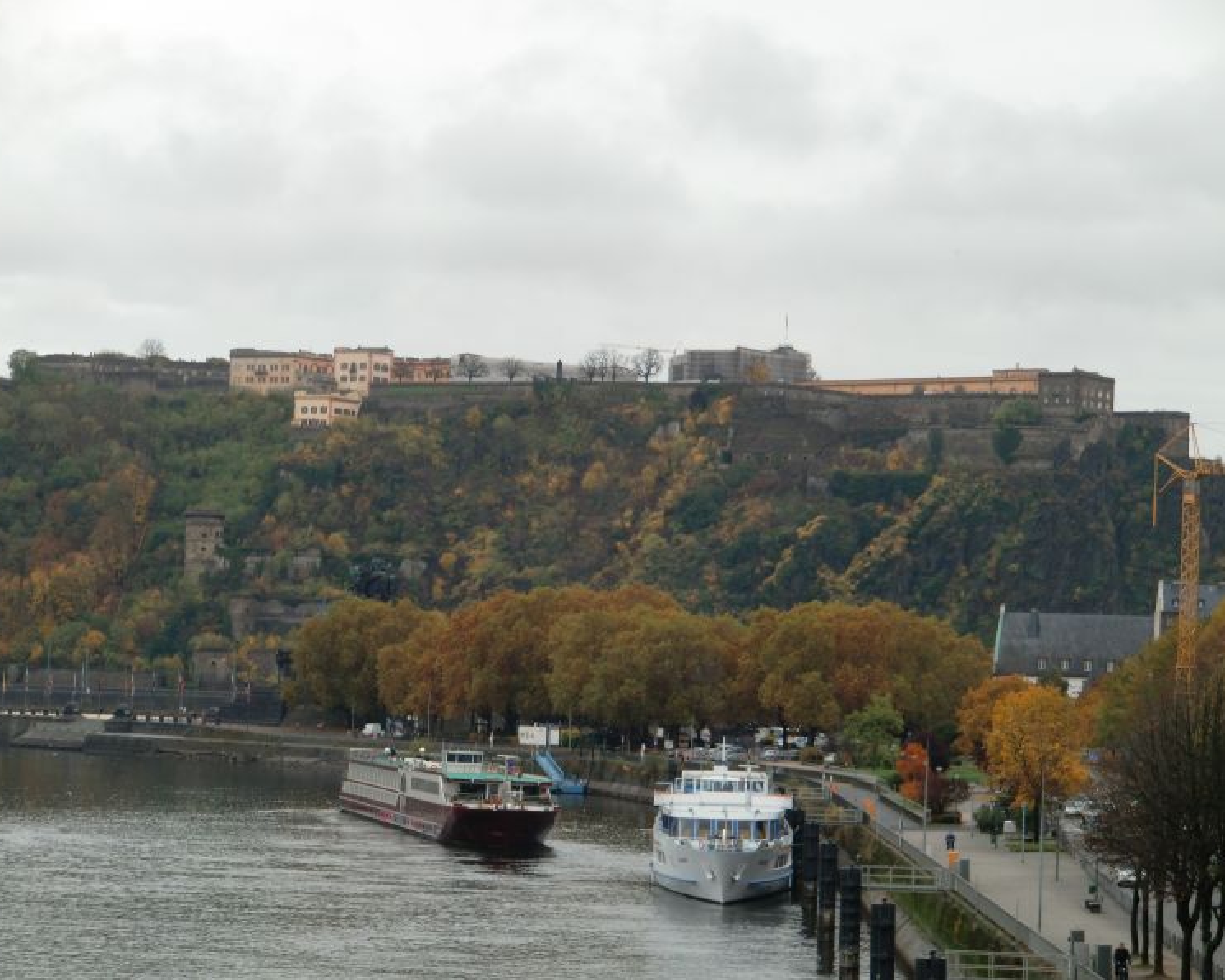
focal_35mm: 110
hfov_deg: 17.5
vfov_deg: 14.0
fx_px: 3988
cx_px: 580
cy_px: 490
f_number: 5
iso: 80
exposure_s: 1/100
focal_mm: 18.8
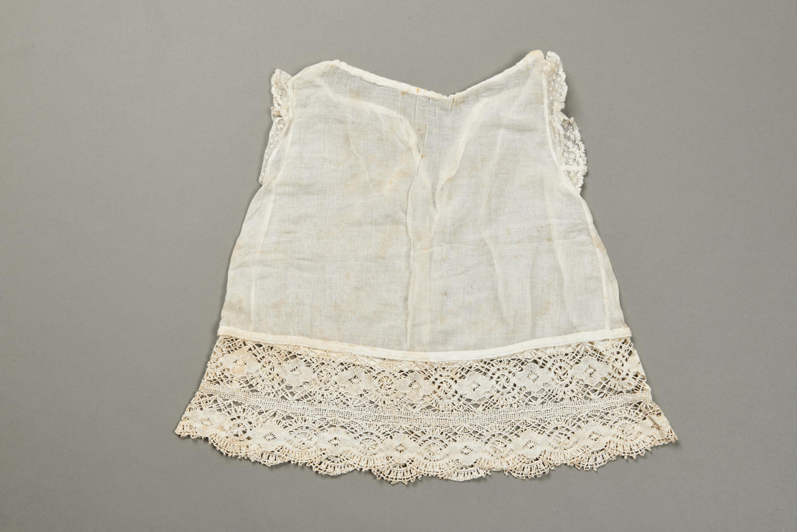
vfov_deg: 27.0
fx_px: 1107
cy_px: 266
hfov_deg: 39.6
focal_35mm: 50
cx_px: 398
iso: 79
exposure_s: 1/100
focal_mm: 50
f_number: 16
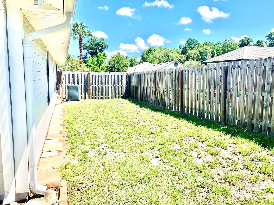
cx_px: 137
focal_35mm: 28
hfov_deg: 63.4
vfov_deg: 49.7
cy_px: 102
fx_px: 222
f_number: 1.8
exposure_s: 1/1517
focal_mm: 3.99
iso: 32
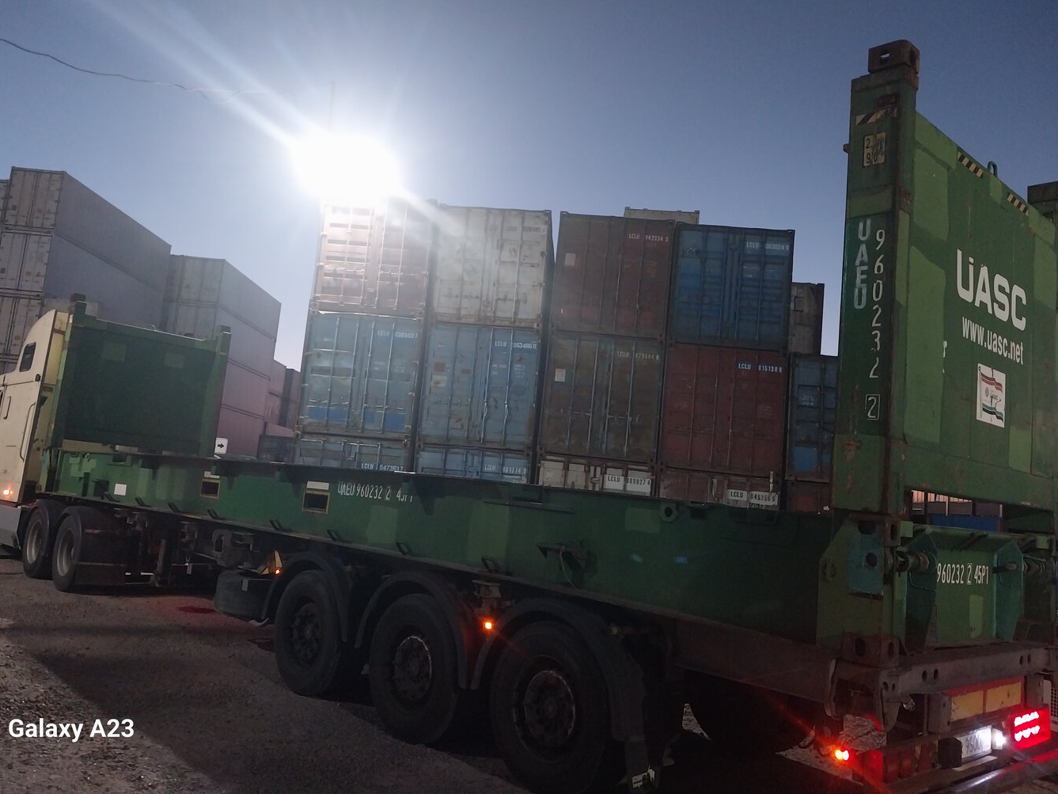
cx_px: 524
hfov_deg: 63.4
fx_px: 856
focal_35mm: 28
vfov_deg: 49.7
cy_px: 369
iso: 400
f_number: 1.8
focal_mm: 4
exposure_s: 1/25
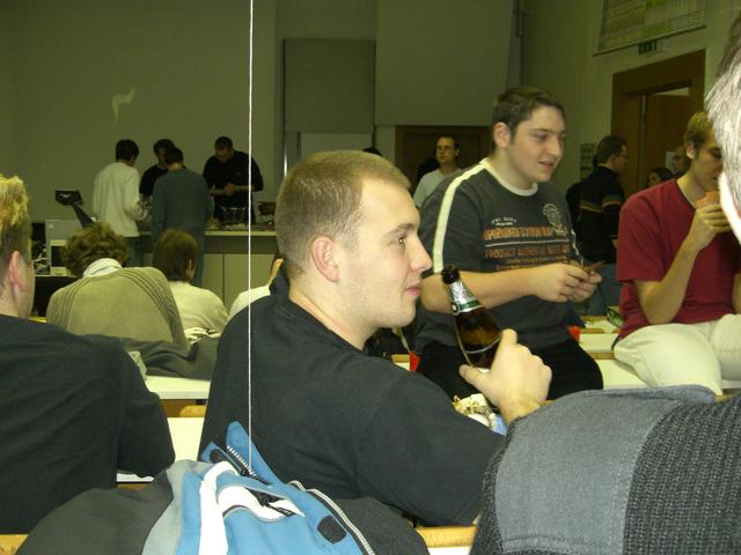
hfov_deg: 49.0
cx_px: 370
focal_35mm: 38
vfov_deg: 37.7
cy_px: 278
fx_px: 813
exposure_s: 1/60
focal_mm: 6.3
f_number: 3.1
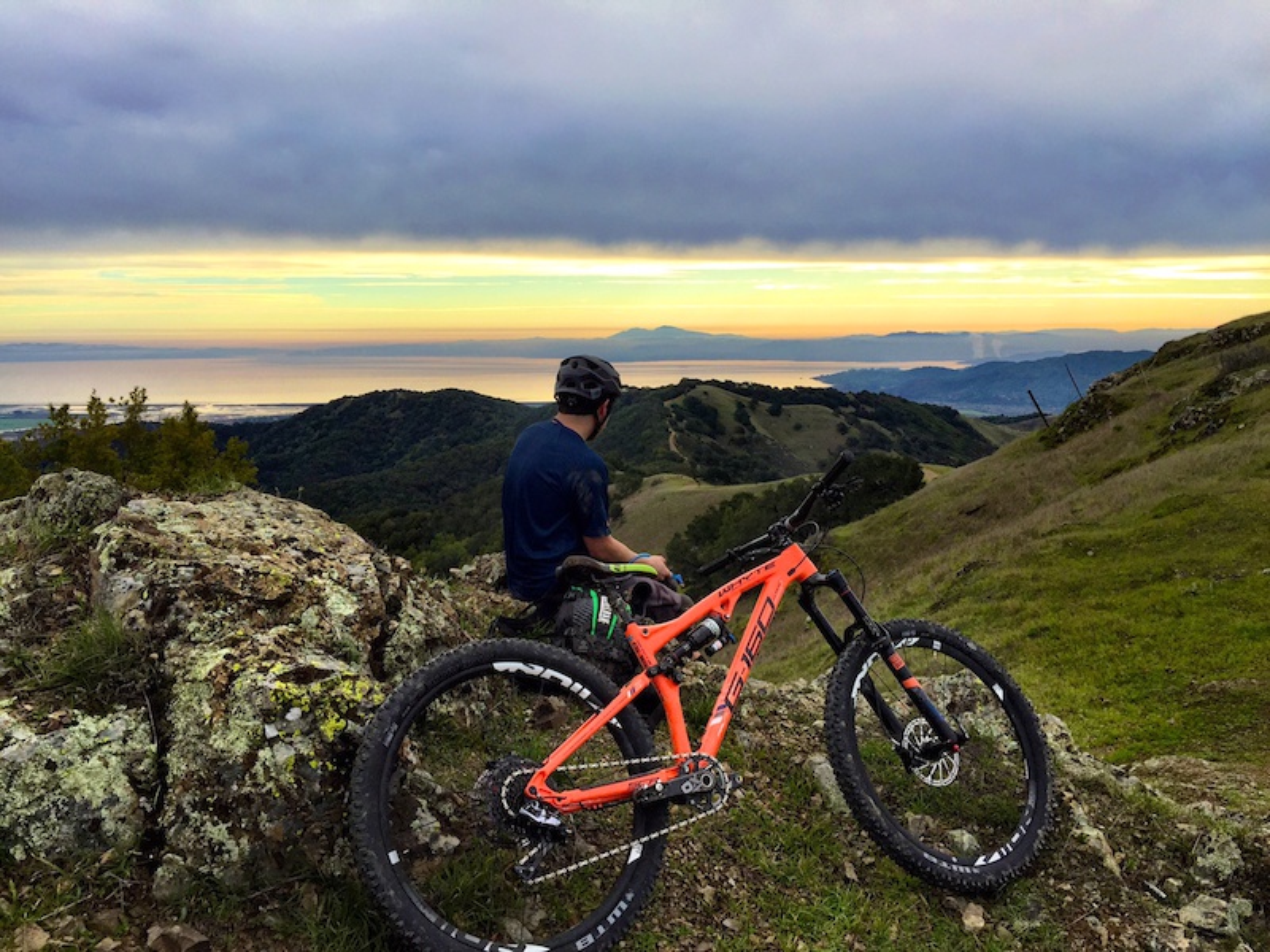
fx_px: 1064
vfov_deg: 48.2
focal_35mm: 29
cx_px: 635
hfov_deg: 61.7
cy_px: 476
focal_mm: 4.15
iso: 32
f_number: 2.2
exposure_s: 1/682
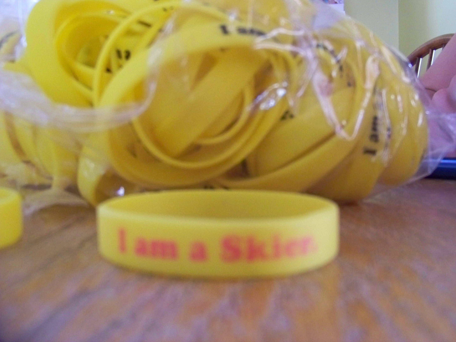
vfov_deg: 35.9
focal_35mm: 40
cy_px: 154
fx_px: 527
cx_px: 252
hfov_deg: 46.7
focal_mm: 5.85
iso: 400
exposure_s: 1/10
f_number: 2.8
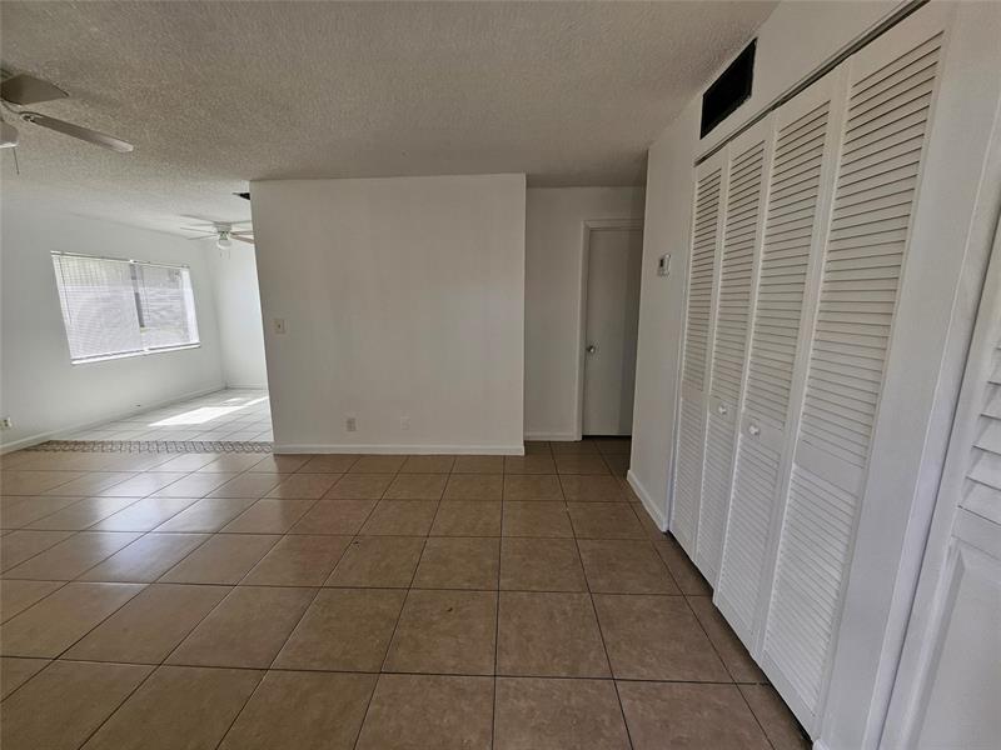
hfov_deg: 106.2
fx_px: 376
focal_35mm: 13
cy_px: 375
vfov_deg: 89.9
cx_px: 500
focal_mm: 1.74
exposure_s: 1/207
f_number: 2.2
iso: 50
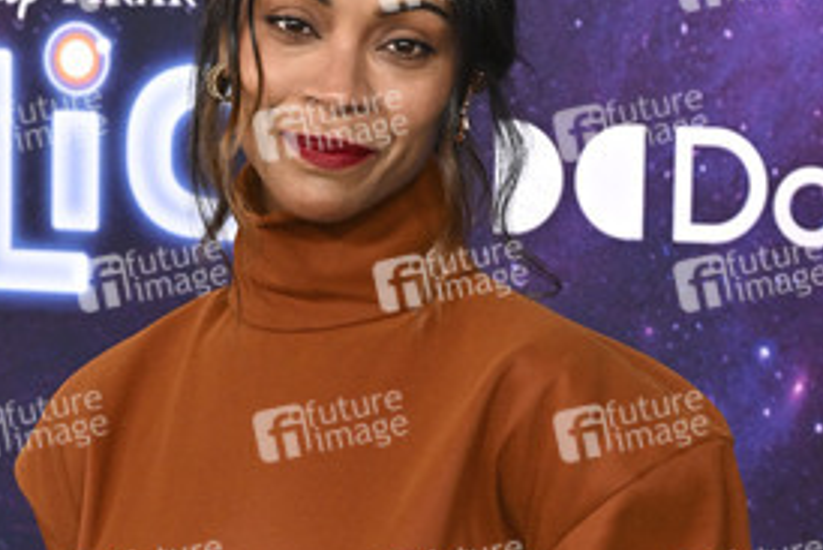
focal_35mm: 120
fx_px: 2745
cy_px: 201
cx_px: 371
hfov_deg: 17.0
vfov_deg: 11.4
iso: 1600
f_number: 5.6
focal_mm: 73
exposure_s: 1/320
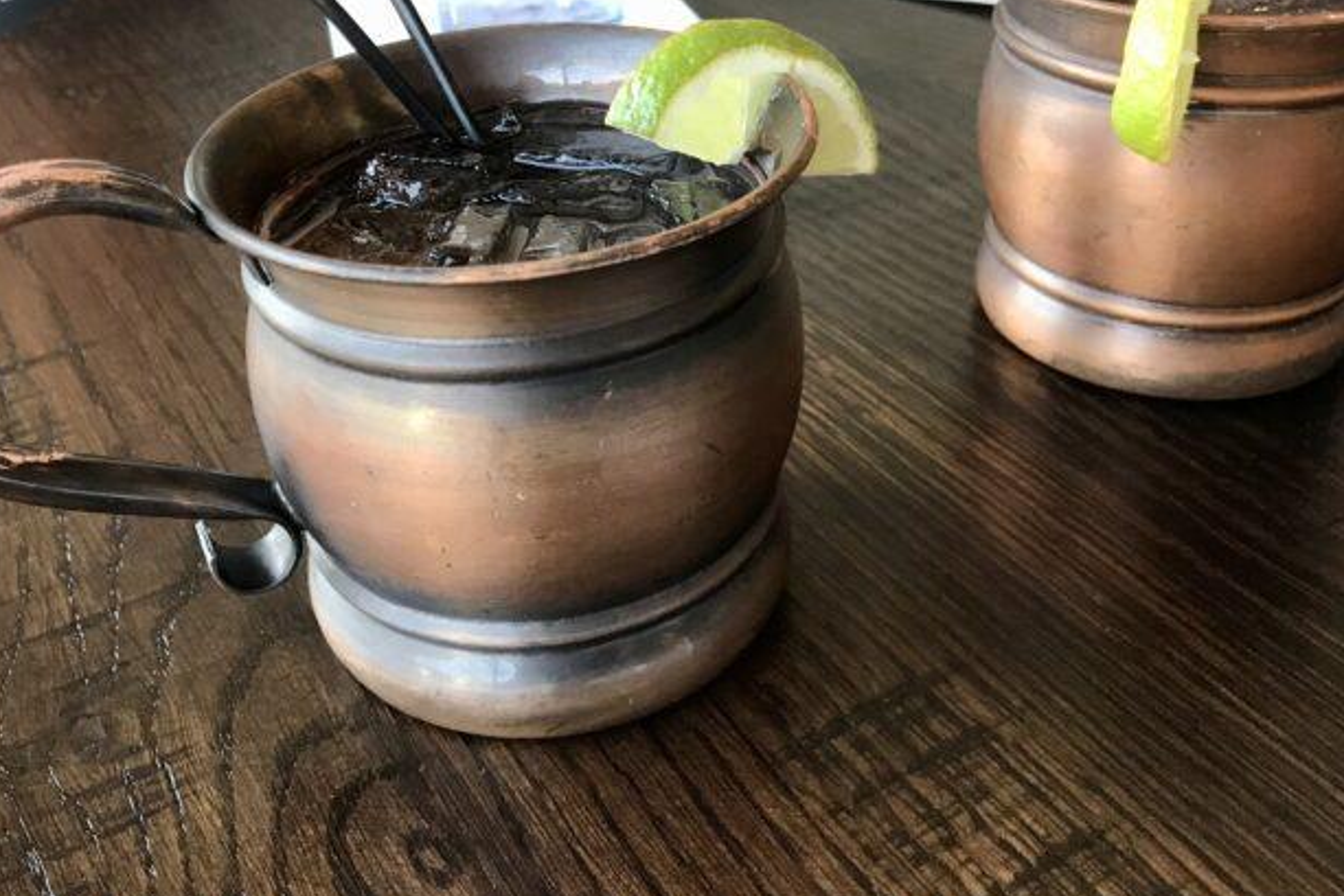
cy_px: 252
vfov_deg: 34.5
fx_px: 1419
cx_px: 682
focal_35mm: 38
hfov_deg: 50.7
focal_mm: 3.99
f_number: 1.8
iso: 32
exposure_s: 1/30
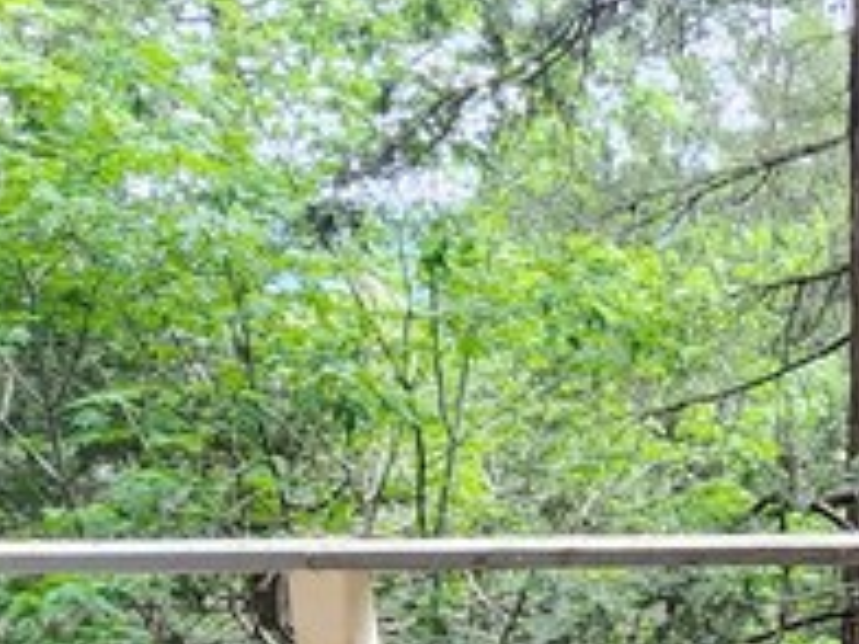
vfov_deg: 21.0
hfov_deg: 19.9
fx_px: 1687
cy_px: 618
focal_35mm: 68
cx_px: 1587
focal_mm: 2.2
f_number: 2.2
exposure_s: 1/120
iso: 64
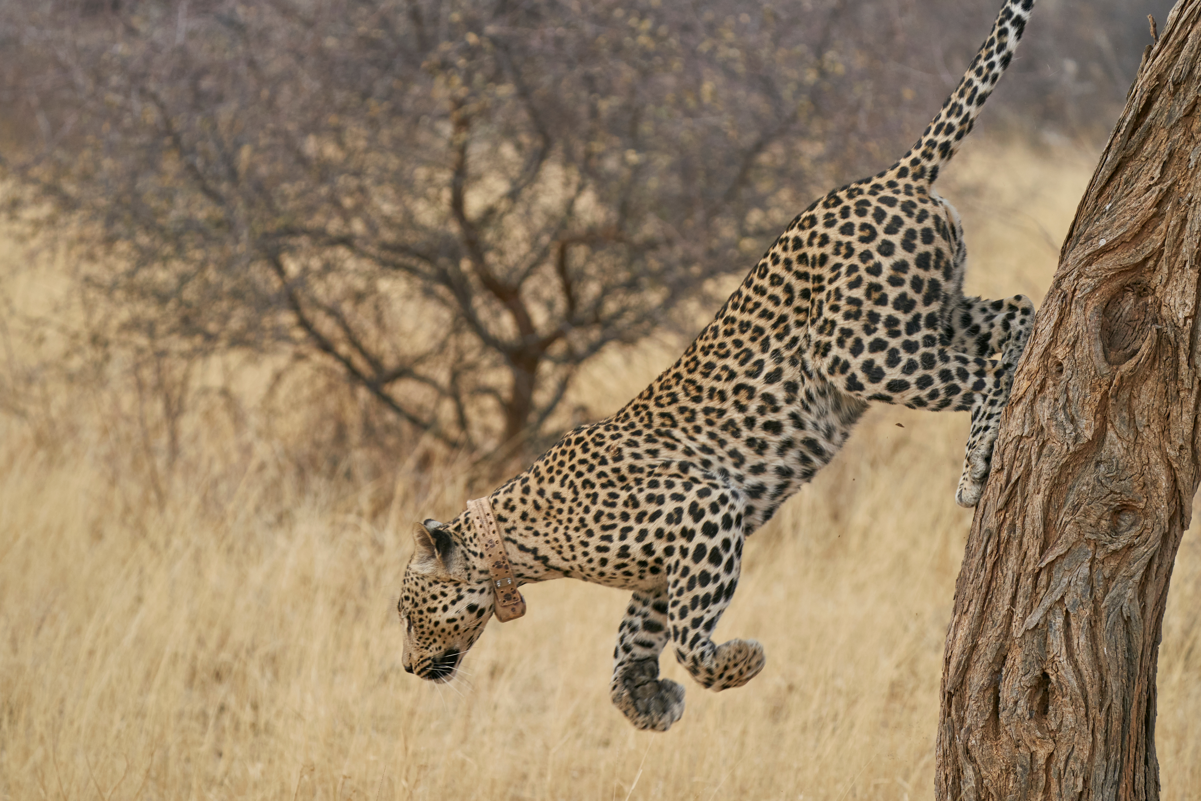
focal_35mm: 200
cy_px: 400
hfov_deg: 10.3
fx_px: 6672
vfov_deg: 6.9
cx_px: 600
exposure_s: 1/1600
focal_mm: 200
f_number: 6.3
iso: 1000
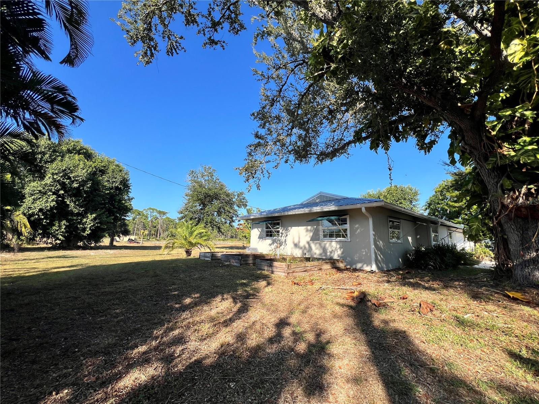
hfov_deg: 106.2
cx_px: 270
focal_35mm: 13
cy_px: 202
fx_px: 202
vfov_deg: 89.9
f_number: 1.8
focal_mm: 1.57
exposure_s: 1/1277
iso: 32
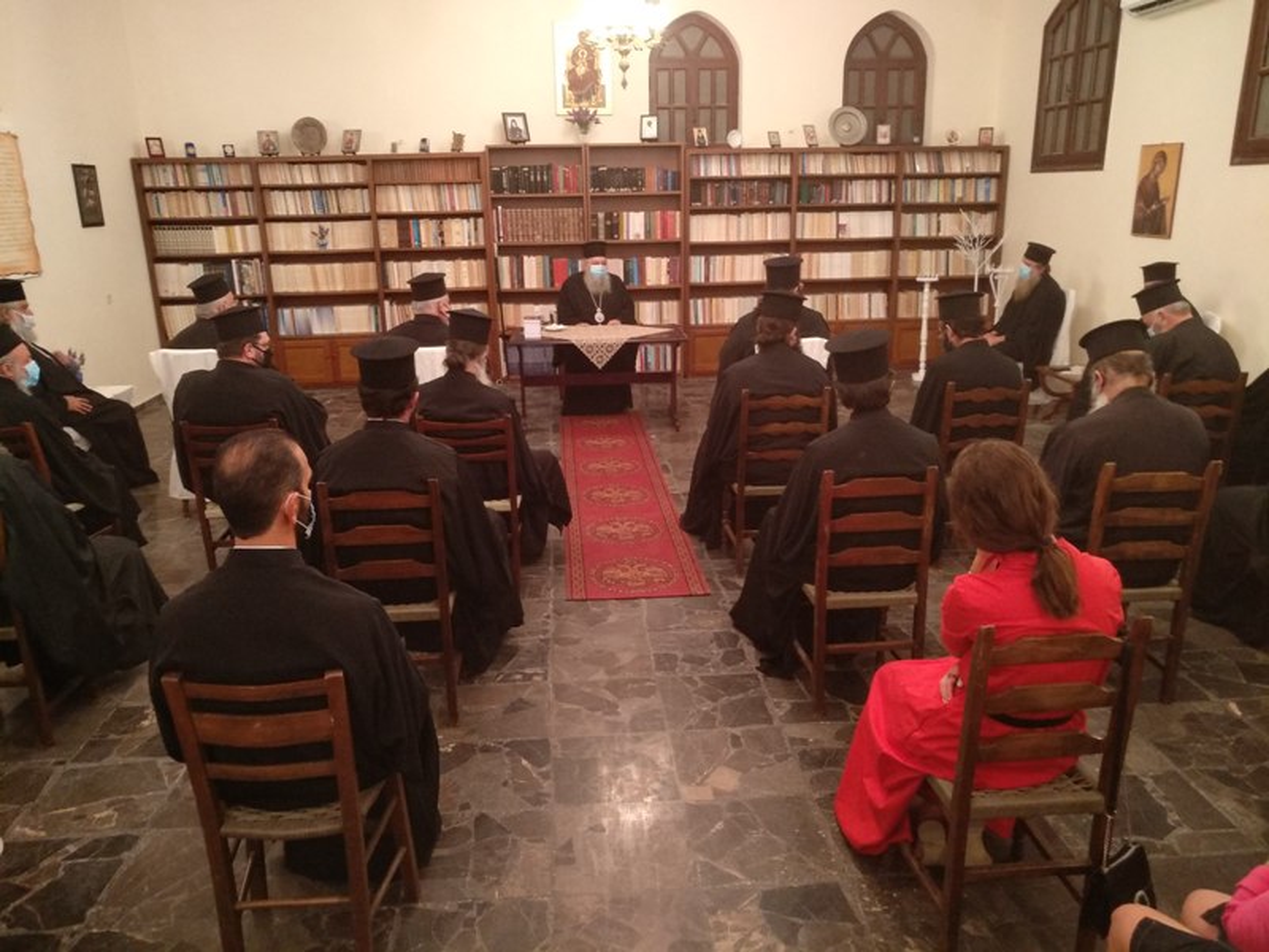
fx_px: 807
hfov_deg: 76.4
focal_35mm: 22
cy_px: 476
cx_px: 634
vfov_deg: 61.1
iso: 800
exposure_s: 1/20
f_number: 2.2
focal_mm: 3.81
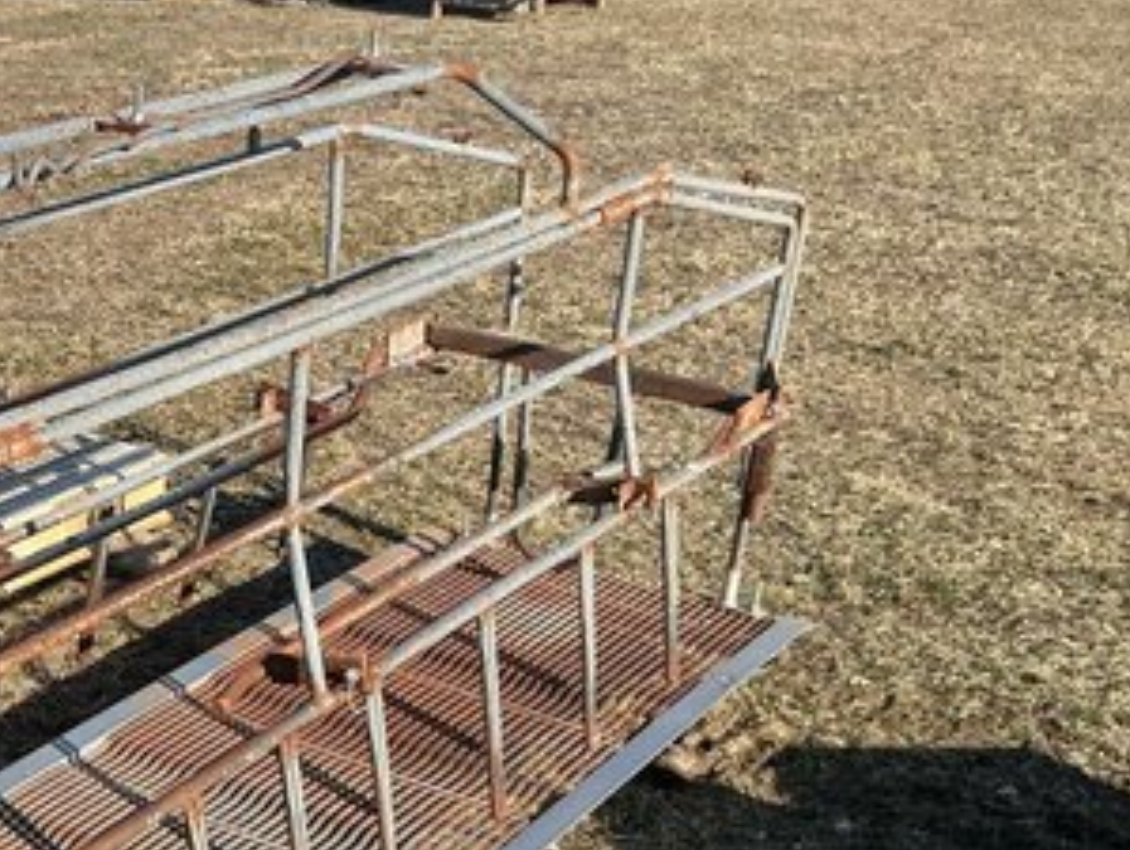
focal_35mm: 59
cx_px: 96
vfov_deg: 24.4
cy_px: 693
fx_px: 1928
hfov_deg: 31.1
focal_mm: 3
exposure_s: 1/1098
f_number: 1.8
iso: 25
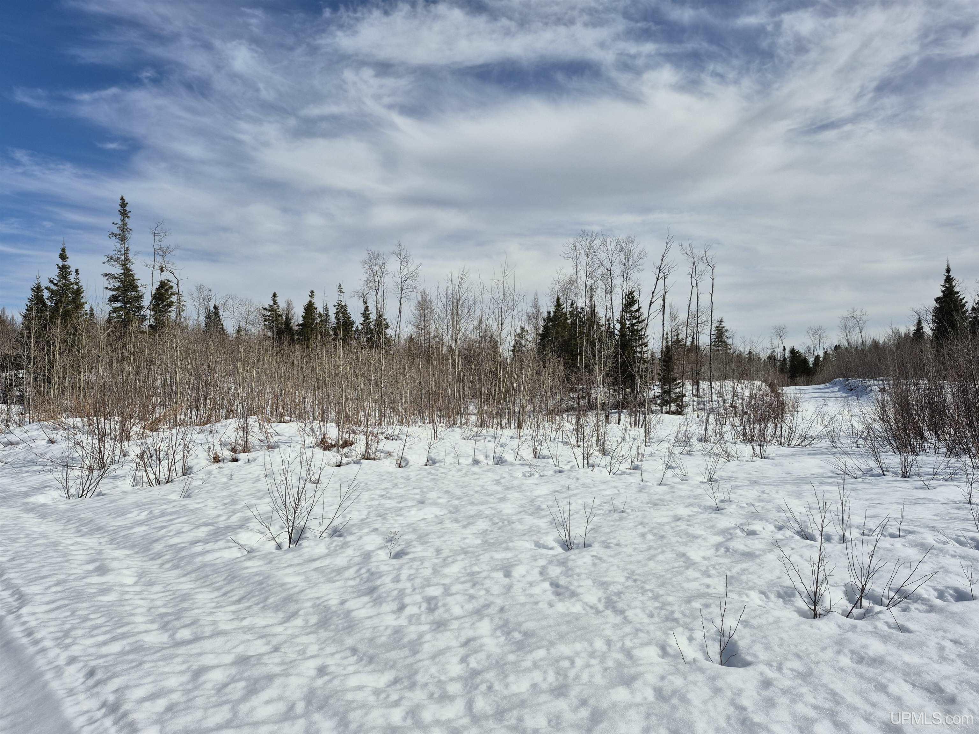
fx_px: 650
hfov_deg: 73.9
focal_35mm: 23
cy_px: 367
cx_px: 490
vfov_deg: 58.9
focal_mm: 5.4
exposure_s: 1/3368
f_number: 1.8
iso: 25
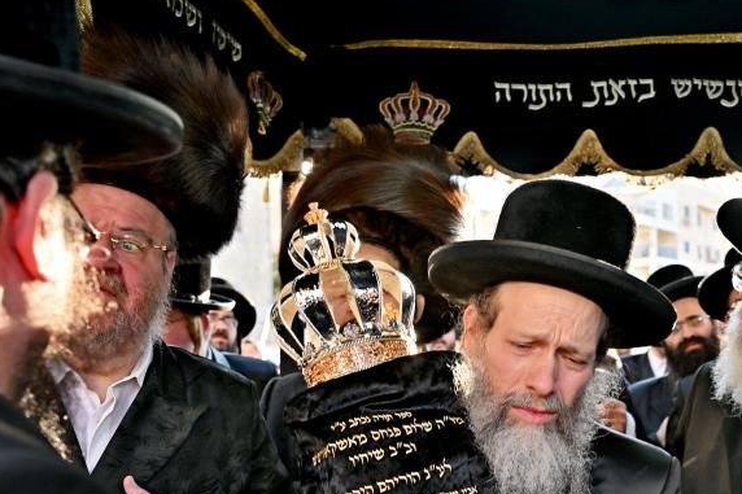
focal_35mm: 43
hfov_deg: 44.3
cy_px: 404
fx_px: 886
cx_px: 532
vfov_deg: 30.3
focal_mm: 24
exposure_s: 1/200
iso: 100
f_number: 4
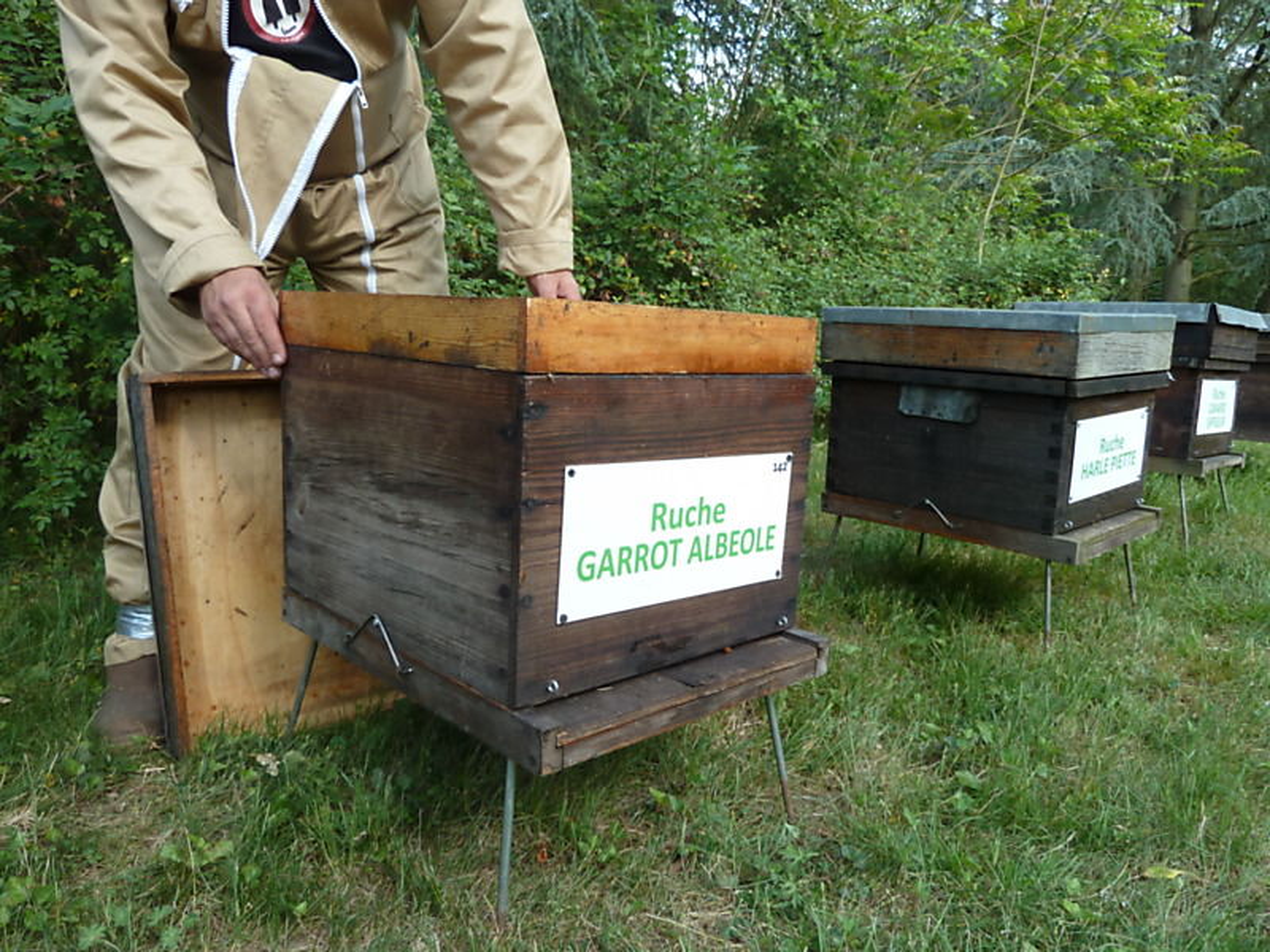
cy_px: 476
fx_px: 917
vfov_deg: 54.9
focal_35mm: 25
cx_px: 635
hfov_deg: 69.4
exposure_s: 1/60
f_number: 3.3
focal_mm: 4.1
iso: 80
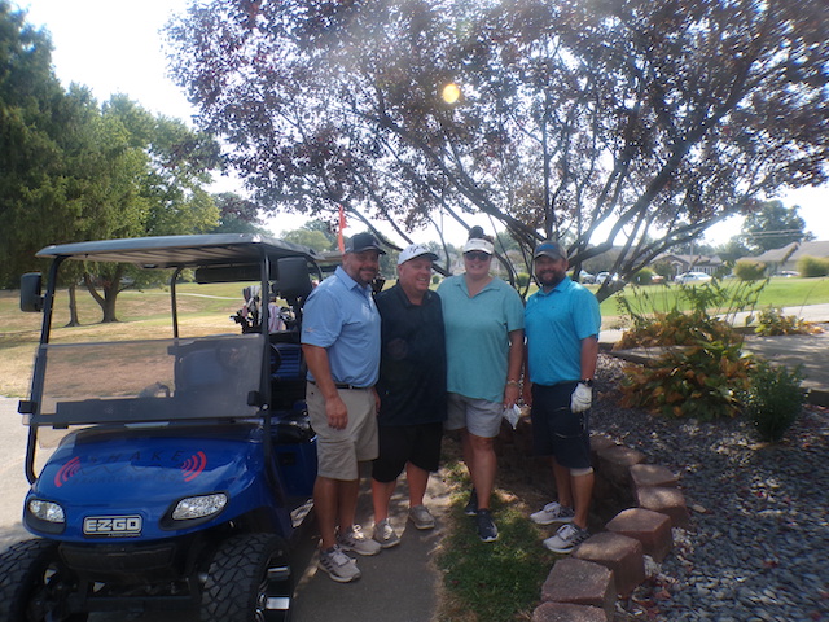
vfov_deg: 56.8
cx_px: 414
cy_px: 311
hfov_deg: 71.6
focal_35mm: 24
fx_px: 575
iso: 100
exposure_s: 1/680
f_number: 3
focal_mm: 4.3
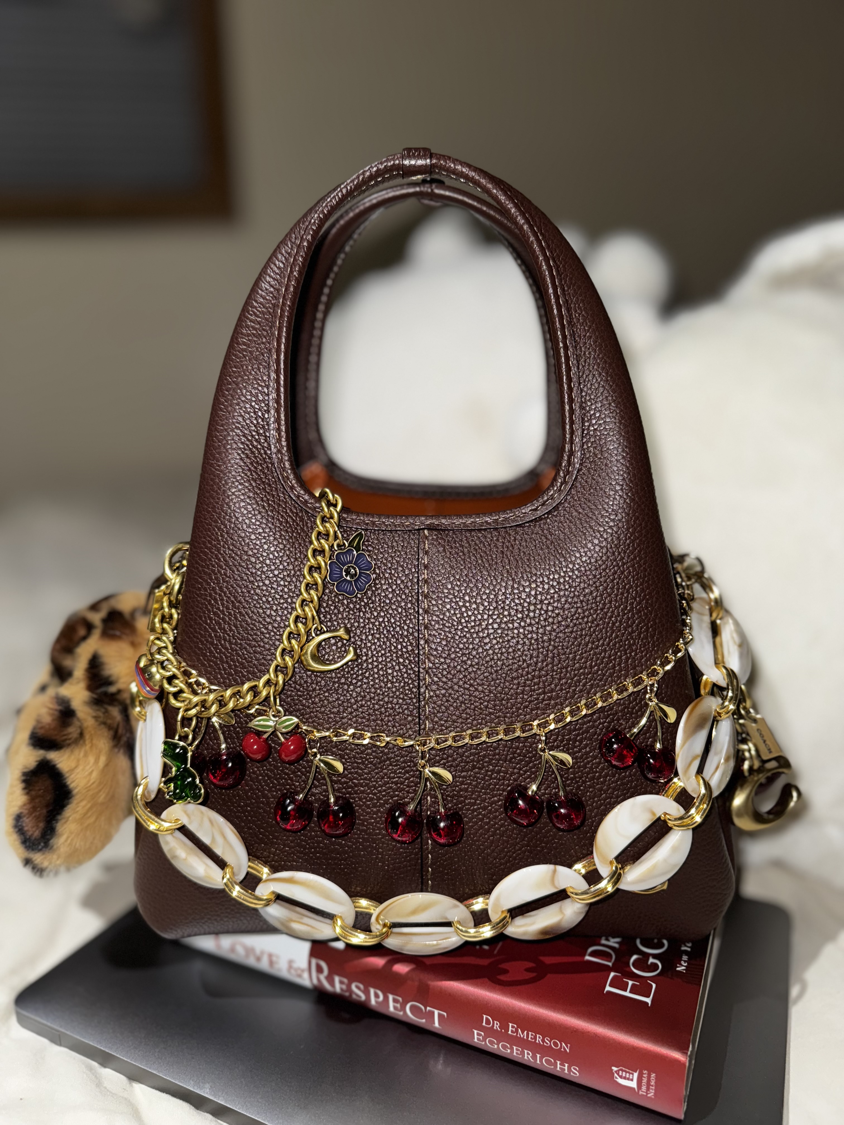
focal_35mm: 24
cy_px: 562
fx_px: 780
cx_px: 422
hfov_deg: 56.8
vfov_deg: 71.6
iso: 80
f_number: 1.78
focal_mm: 6.76
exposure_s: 1/35
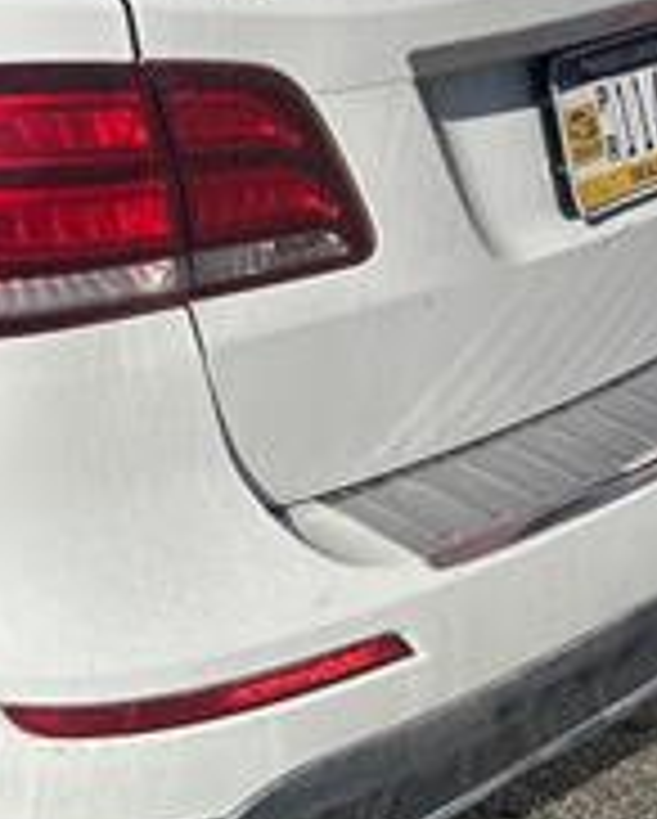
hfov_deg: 16.3
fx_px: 2160
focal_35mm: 89
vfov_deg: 21.0
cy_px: 76
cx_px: -230
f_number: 1.5
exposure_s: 1/12658
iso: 50
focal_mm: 5.7
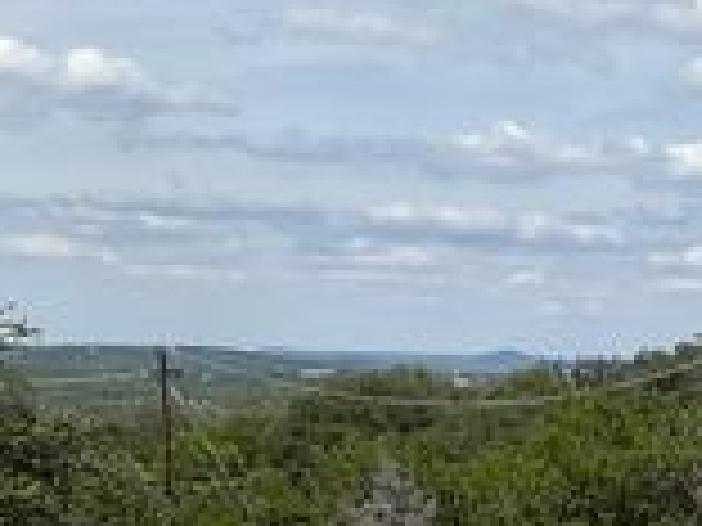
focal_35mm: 93
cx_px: 832
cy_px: 600
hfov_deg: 19.9
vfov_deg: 15.4
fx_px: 1886
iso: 25
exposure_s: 1/2801
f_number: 1.8
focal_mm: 3
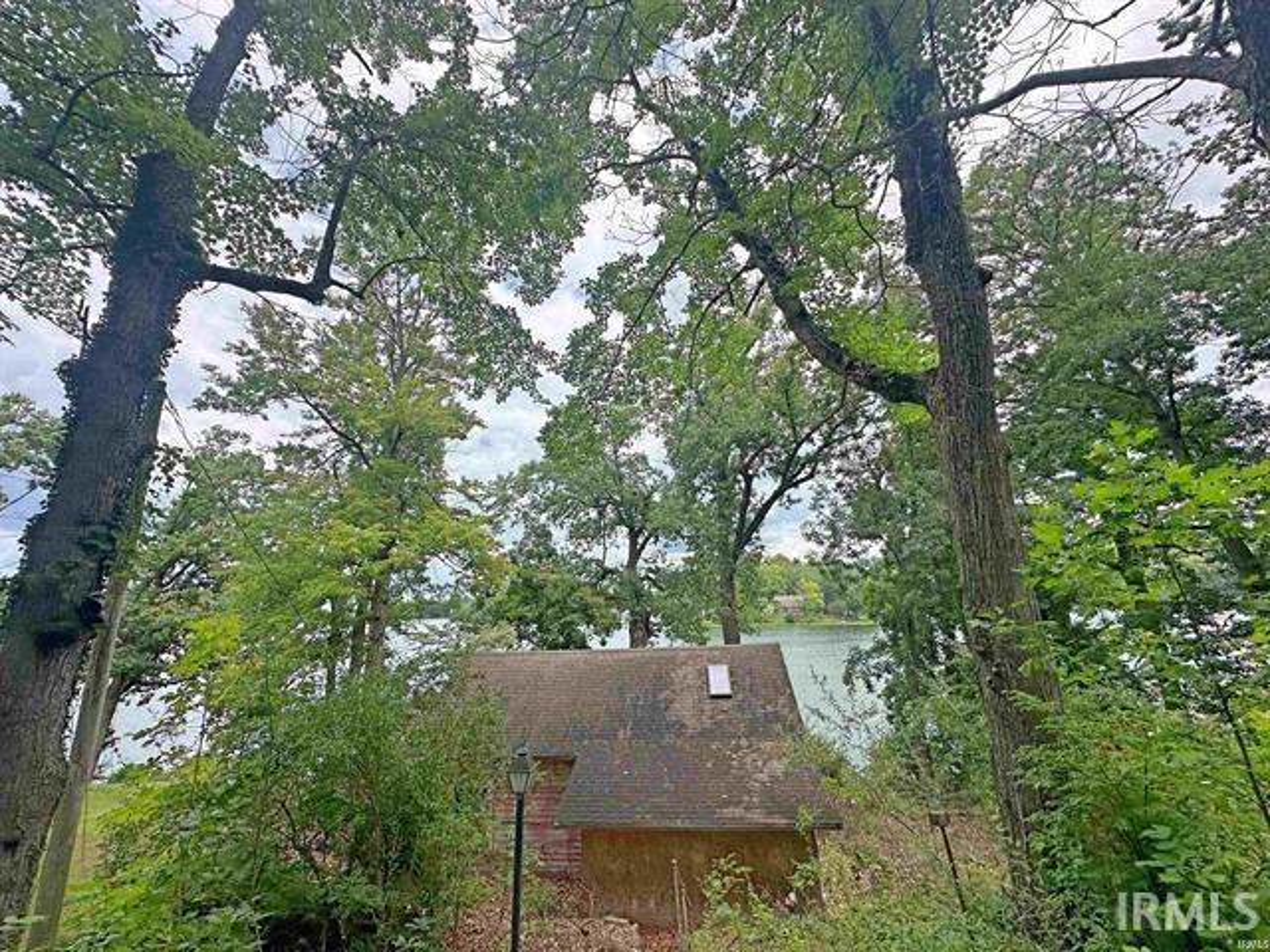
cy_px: 476
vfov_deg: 85.7
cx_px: 635
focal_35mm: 14
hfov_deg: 102.1
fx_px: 514
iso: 40
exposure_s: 1/1114
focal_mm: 2.22
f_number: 2.2
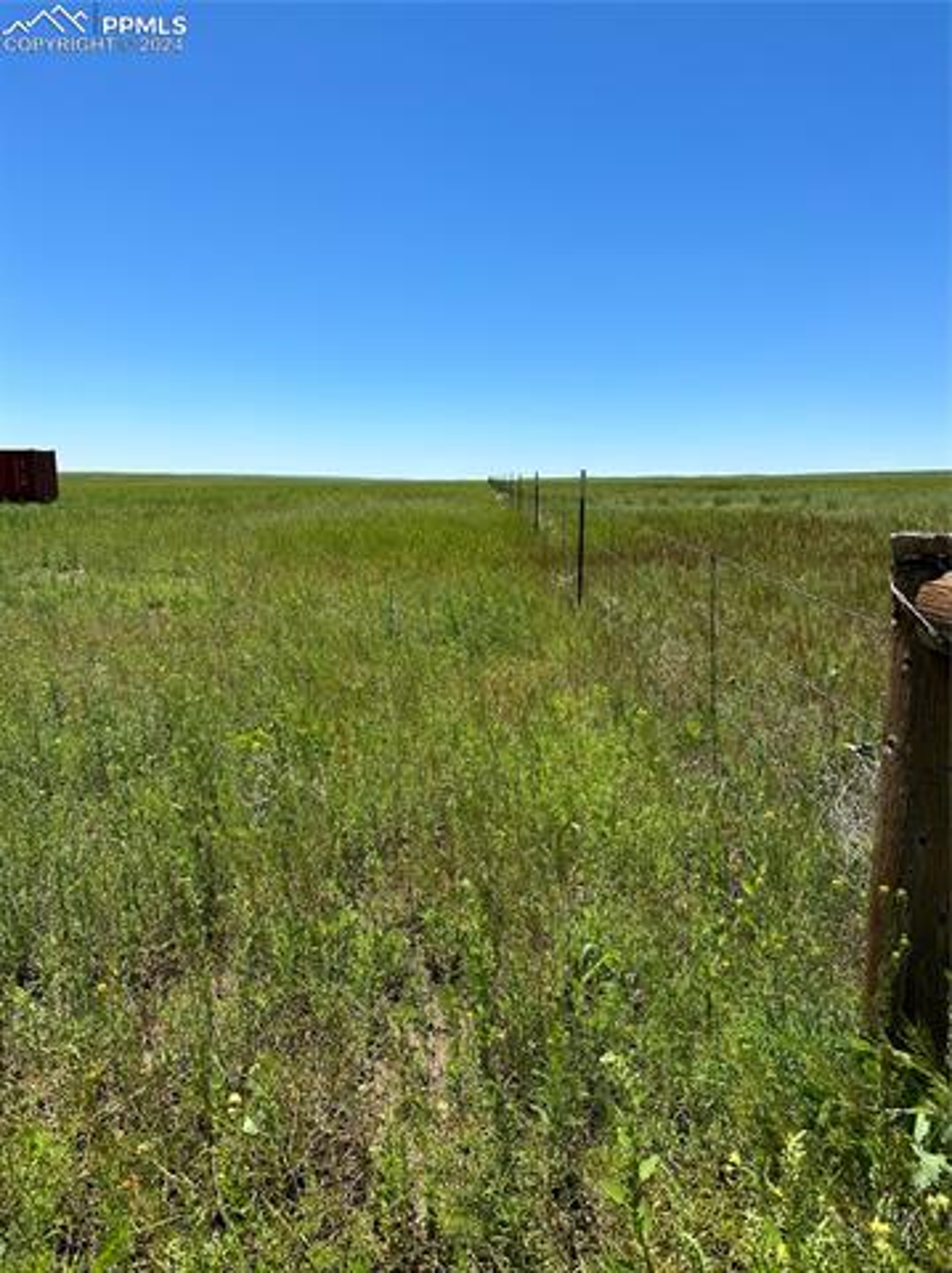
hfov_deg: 56.7
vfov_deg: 71.7
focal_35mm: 24
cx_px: 476
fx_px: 882
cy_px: 636
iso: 80
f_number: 1.78
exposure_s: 1/5848
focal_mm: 6.86
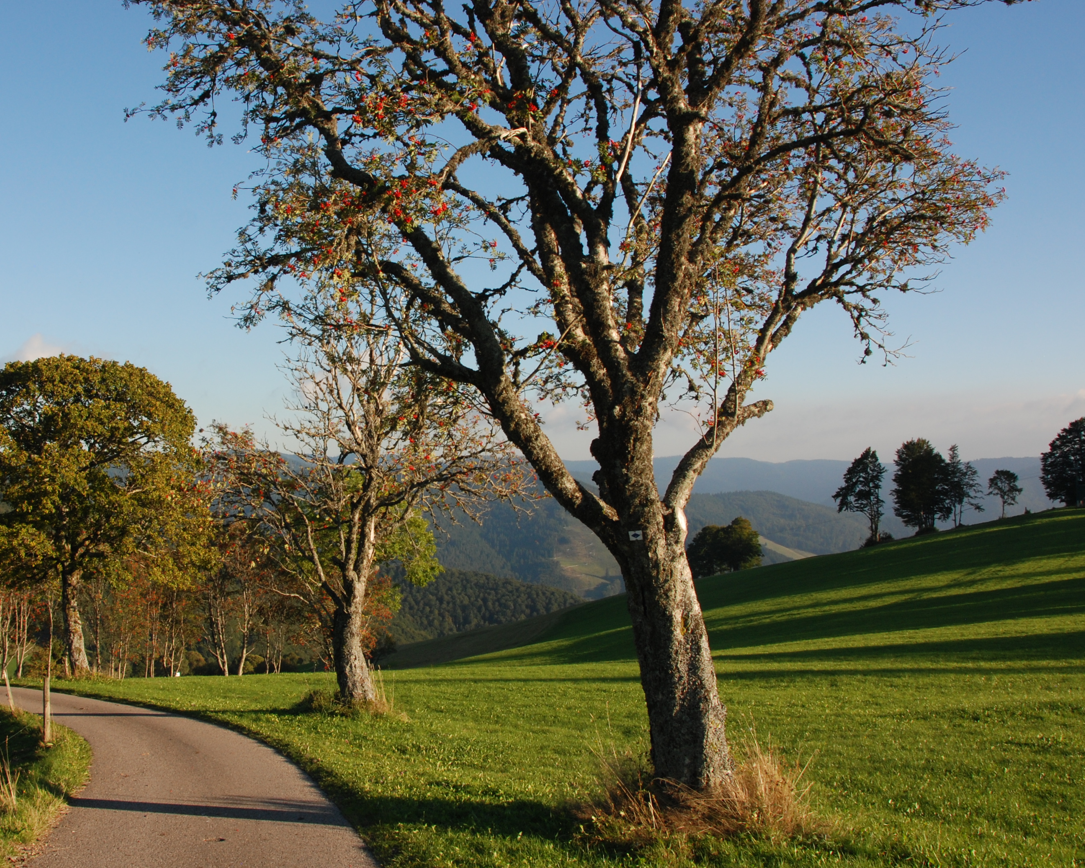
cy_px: 418
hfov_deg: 48.5
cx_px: 386
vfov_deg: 40.1
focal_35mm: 37
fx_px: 1188
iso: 200
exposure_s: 1/200
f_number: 9
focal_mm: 18
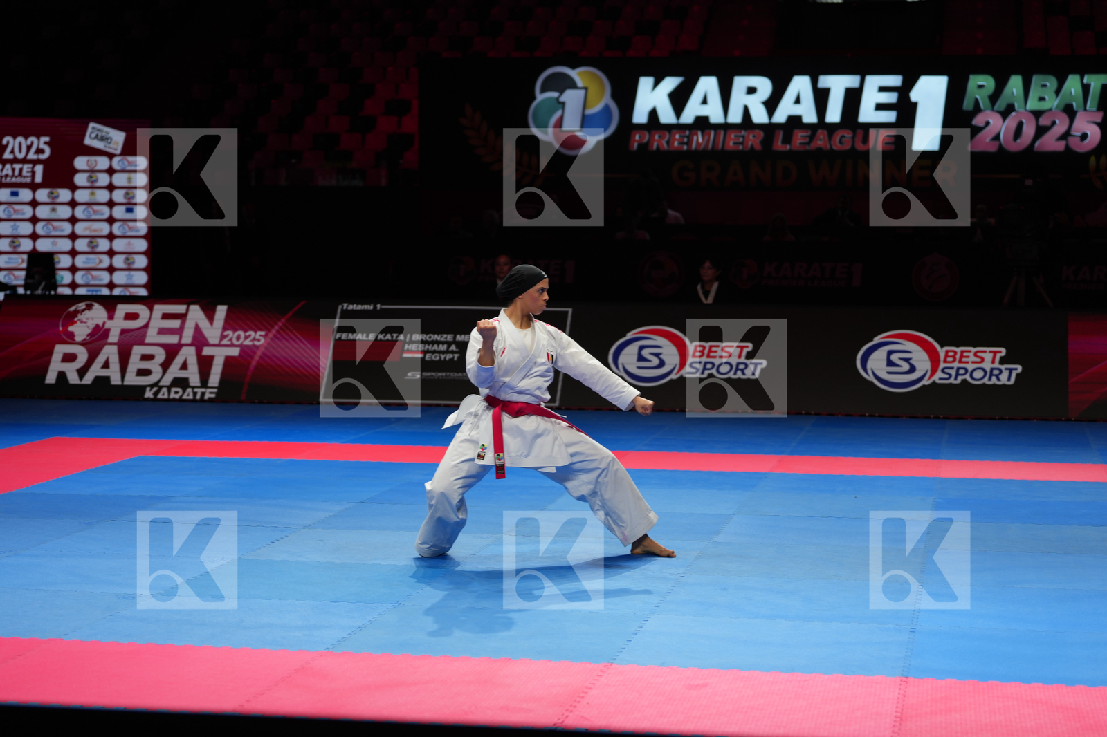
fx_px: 2152
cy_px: 368
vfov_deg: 19.4
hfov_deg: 28.8
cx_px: 554
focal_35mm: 70
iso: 200
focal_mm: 70
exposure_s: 1/500
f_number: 2.8
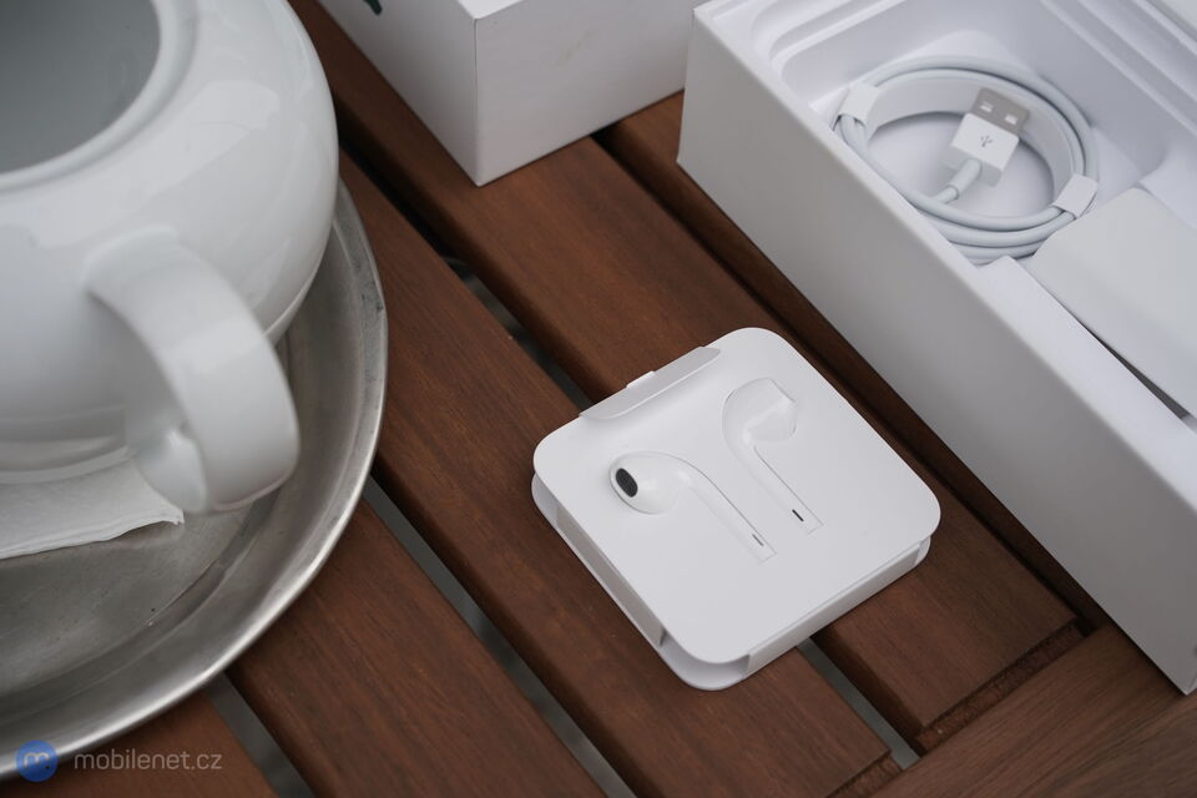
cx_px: 598
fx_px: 1829
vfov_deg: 24.6
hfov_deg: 36.2
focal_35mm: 55
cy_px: 399
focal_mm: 55
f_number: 7.1
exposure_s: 1/250
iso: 200
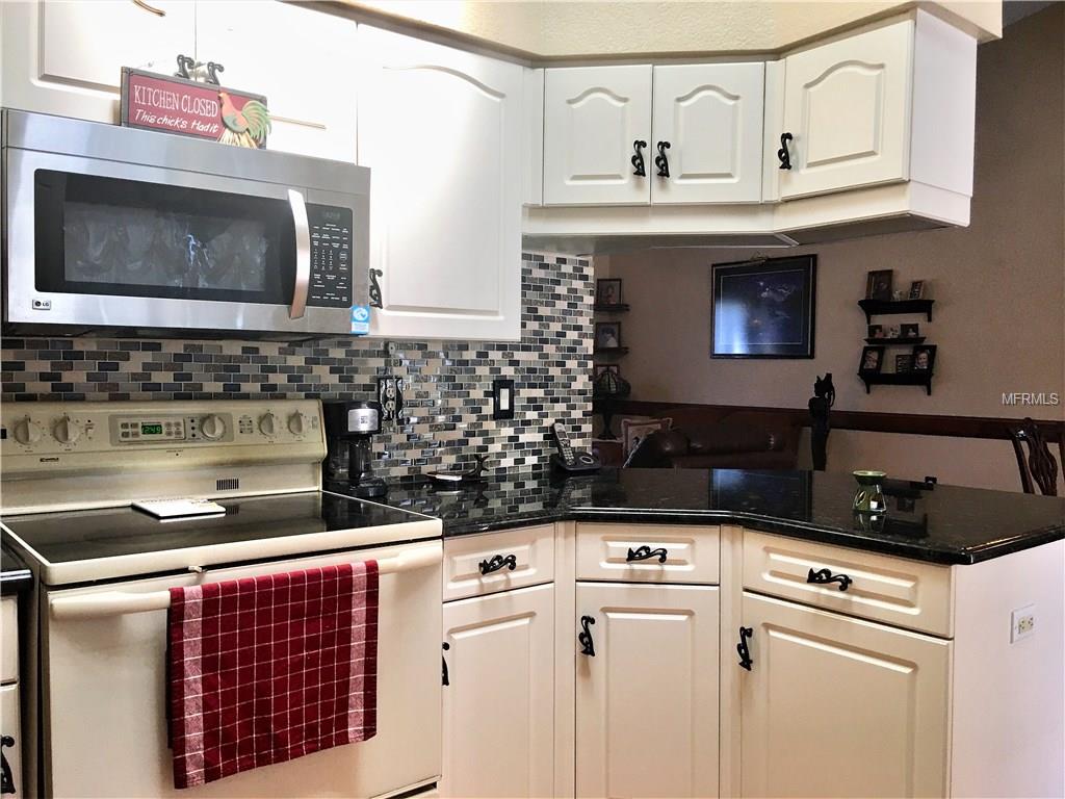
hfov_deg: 61.7
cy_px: 400
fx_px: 892
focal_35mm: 29
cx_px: 532
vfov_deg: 48.2
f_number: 2.2
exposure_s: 1/30
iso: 32
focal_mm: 4.15
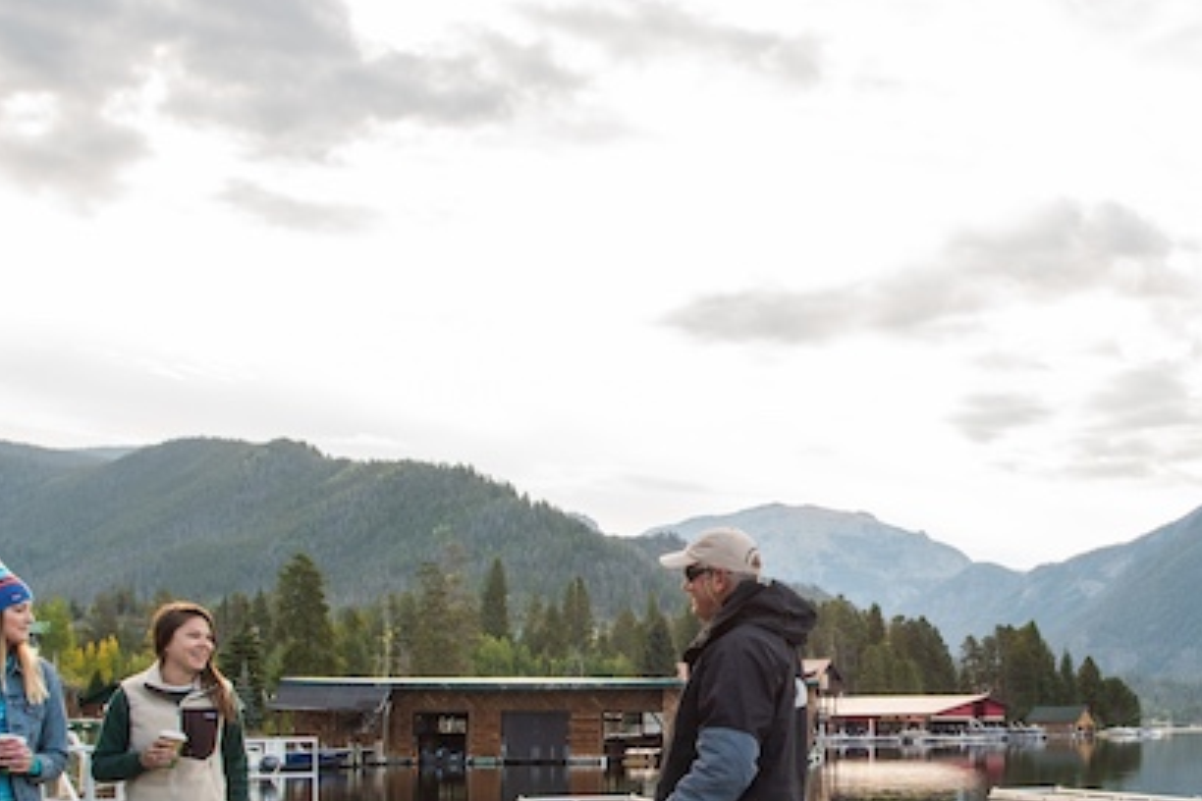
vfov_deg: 26.8
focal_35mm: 50
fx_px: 1669
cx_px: 807
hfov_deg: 39.1
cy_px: 546
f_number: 5.6
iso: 400
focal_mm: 17
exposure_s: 1/250
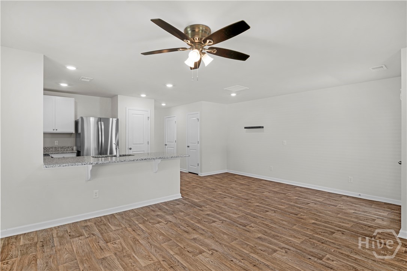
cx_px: 204
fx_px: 186
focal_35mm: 16
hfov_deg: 95.0
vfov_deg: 72.0
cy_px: 136
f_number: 7.1
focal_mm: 11
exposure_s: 1/4
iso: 100
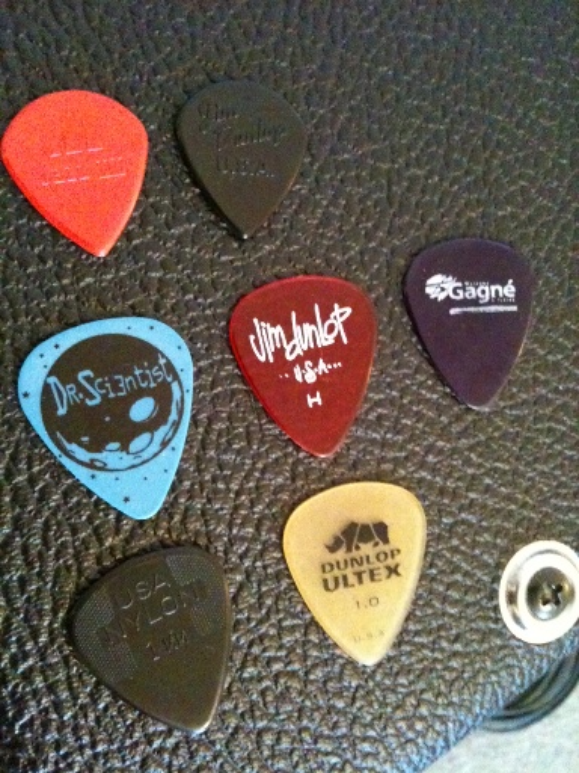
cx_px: 290
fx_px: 781
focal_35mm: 35
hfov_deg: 40.7
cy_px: 386
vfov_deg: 52.6
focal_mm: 3.85
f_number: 2.8
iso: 1000
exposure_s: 1/10
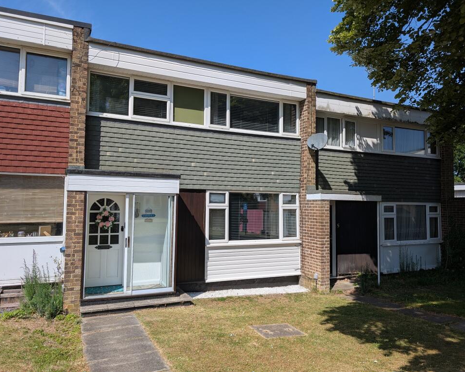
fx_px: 344
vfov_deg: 56.8
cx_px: 234
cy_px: 186
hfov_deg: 68.1
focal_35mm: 25
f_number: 1.68
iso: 19
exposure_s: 1/1653
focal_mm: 6.9
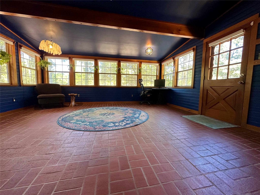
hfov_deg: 102.1
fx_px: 105
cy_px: 98
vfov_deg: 85.7
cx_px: 130
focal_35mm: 14
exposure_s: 1/99
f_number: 2.2
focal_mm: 2.22
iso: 250
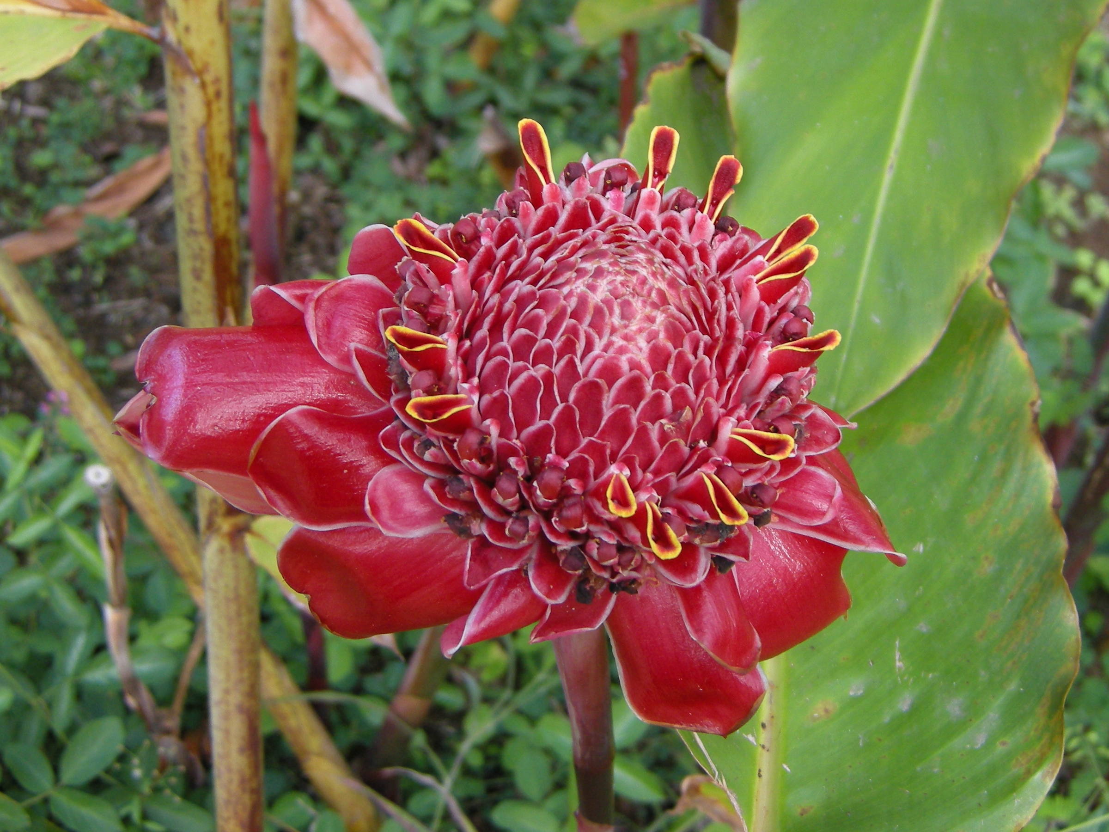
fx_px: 1121
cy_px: 416
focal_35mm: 35
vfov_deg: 40.7
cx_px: 554
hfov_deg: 52.6
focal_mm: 7.5
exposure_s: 1/56
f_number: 2.7
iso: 93
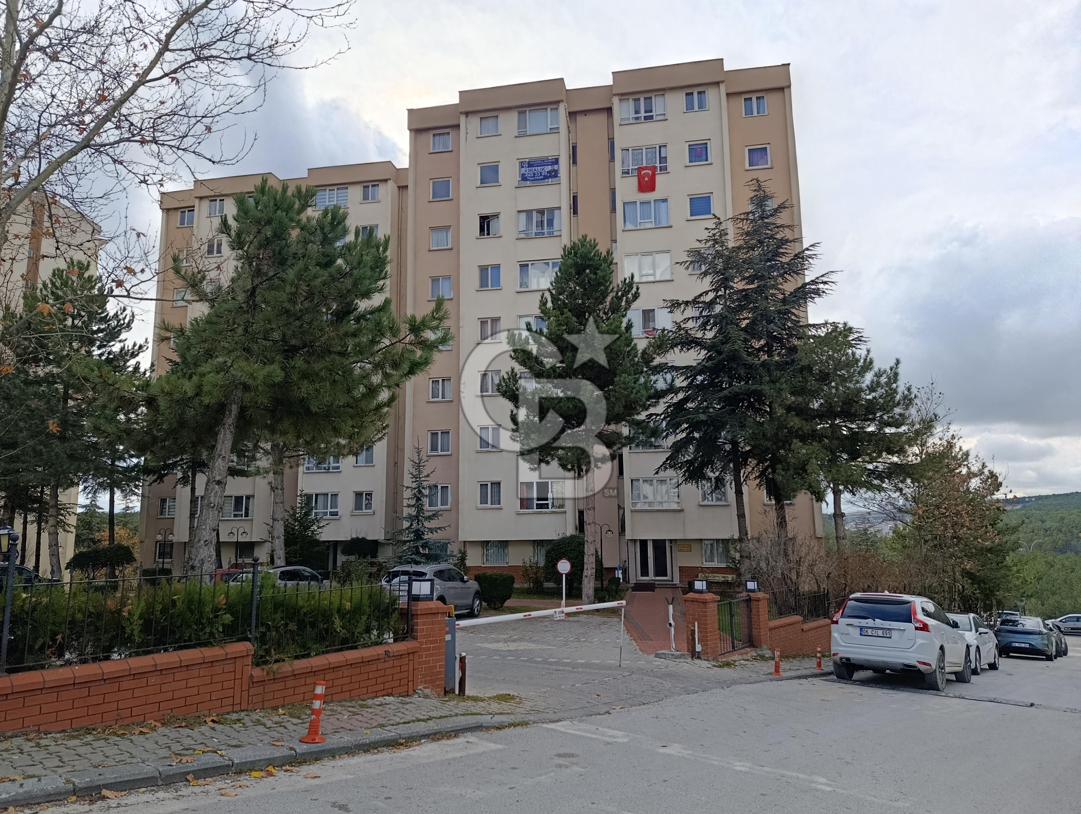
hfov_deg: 73.8
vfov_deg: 59.0
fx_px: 719
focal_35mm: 23
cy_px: 407
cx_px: 540
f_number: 1.65
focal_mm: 6.11
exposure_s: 1/383
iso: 50
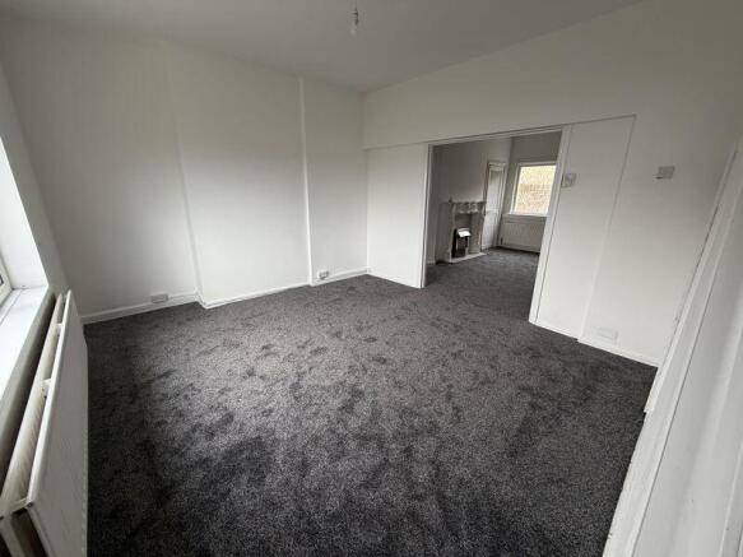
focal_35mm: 14
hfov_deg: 102.1
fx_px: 300
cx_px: 372
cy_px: 278
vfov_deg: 85.7
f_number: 2.2
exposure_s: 1/121
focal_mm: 2.22
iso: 200
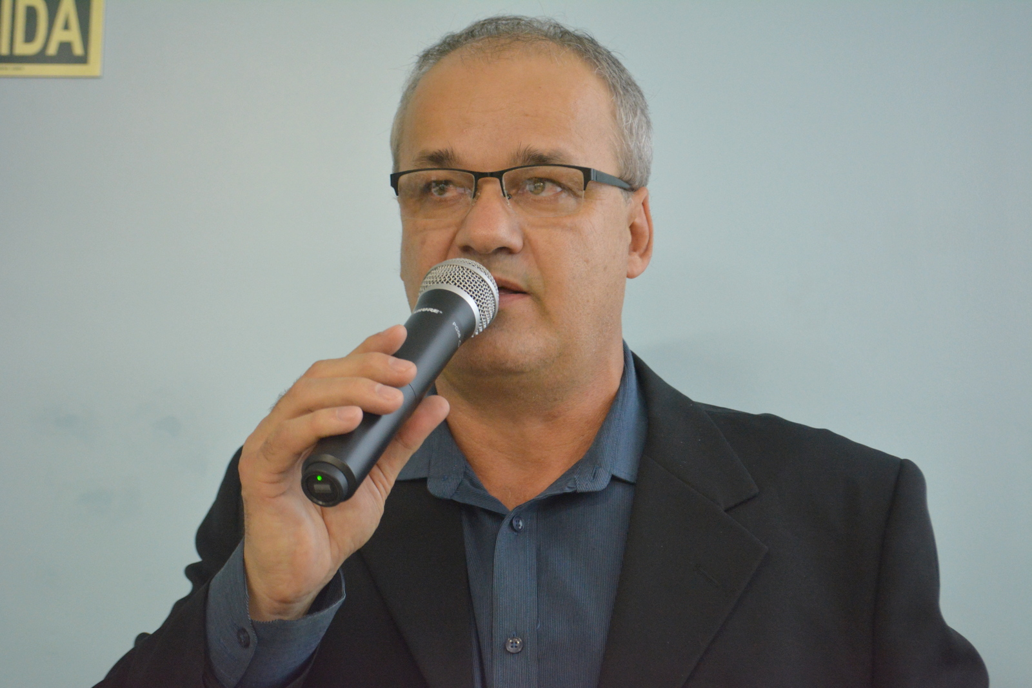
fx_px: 1935
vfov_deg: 20.2
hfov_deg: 29.9
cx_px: 516
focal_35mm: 68
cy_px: 344
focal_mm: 45
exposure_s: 1/30
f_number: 5.3
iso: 2000
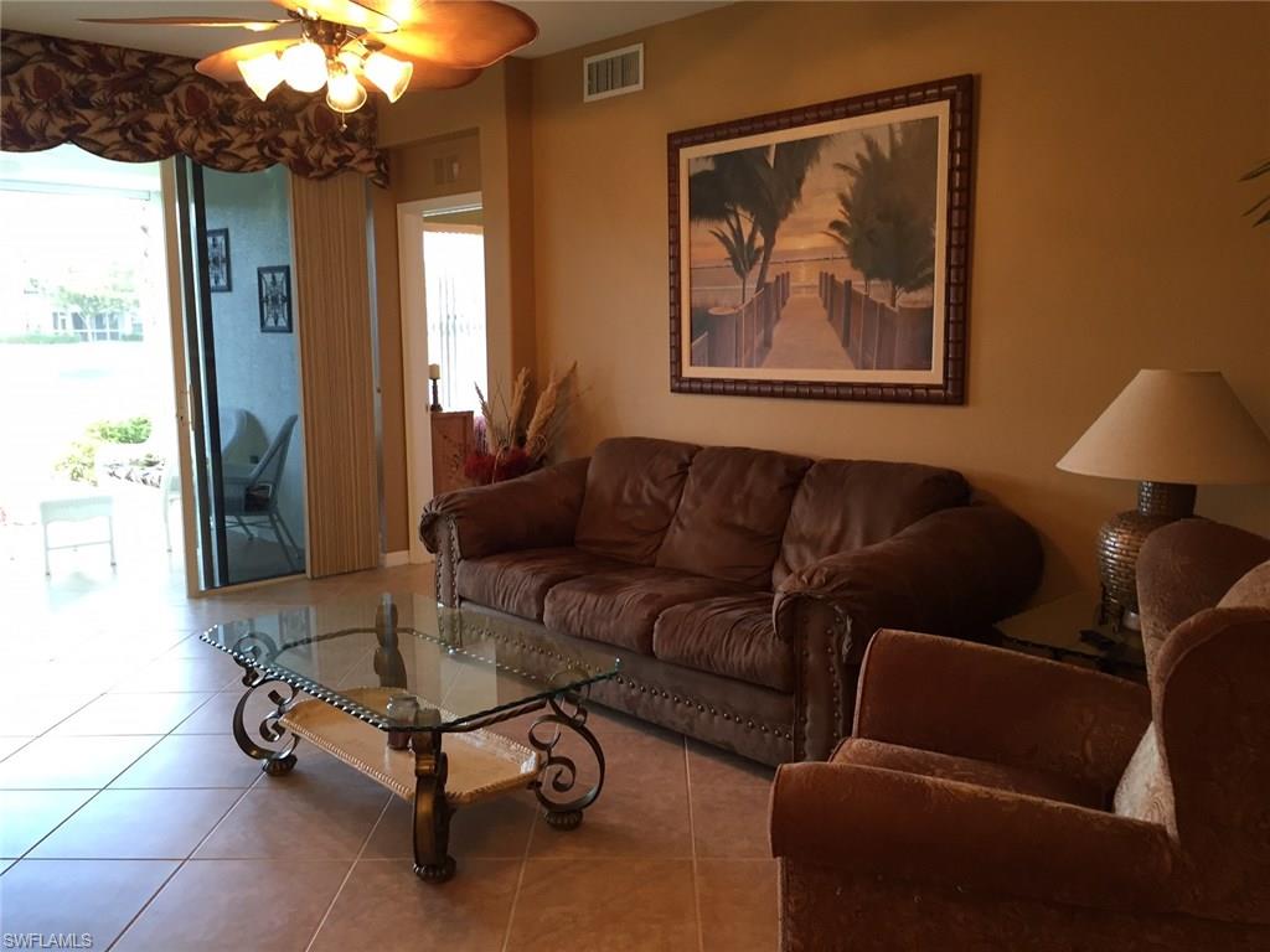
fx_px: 1064
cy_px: 476
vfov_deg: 48.2
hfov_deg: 61.7
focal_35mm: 29
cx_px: 635
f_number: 2.2
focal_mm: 4.15
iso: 80
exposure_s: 1/30
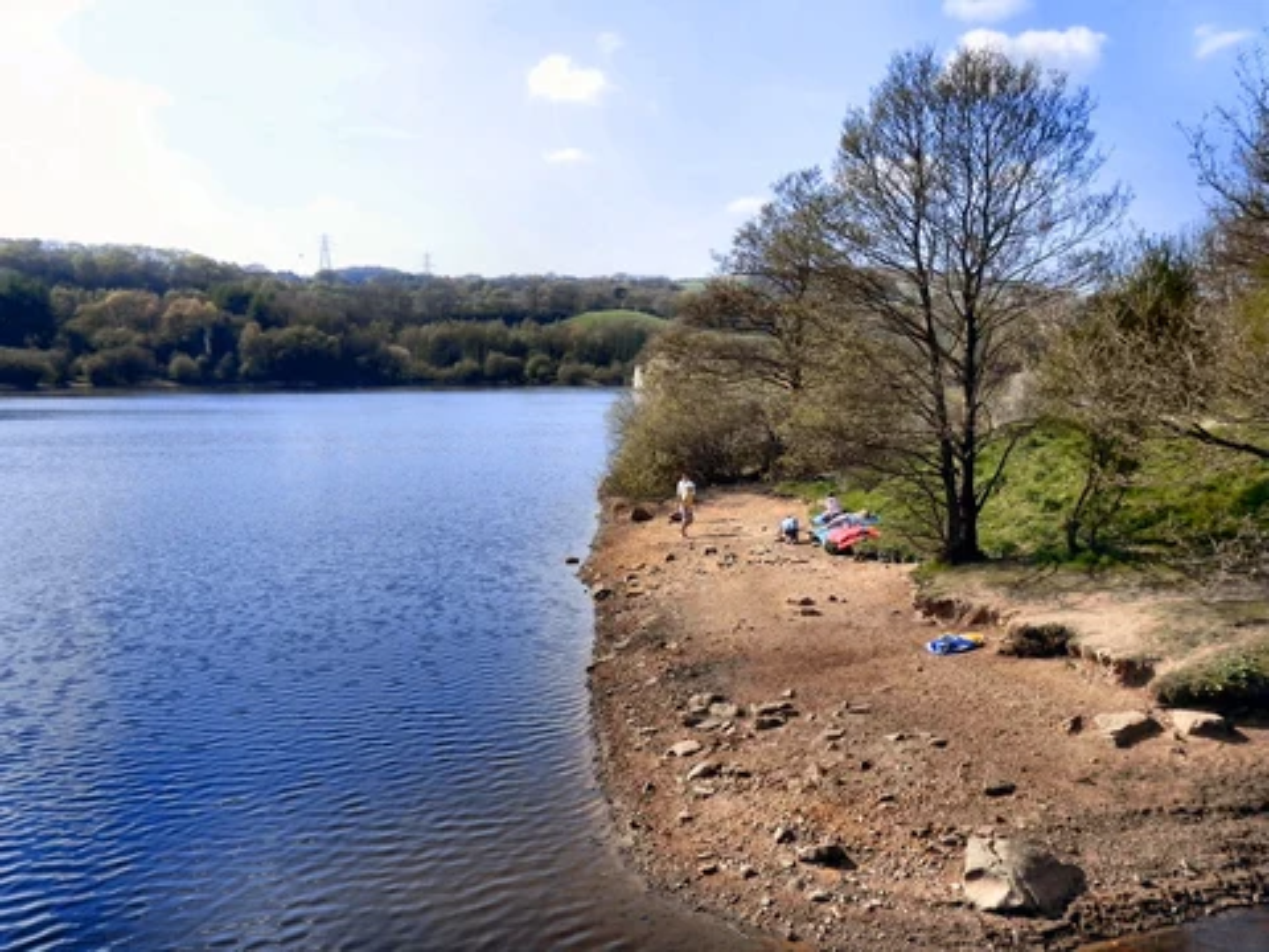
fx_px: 1210
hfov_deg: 55.4
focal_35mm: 33
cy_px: 476
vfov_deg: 42.9
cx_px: 634
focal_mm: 5.9
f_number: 5.6
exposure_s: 1/543
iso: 160
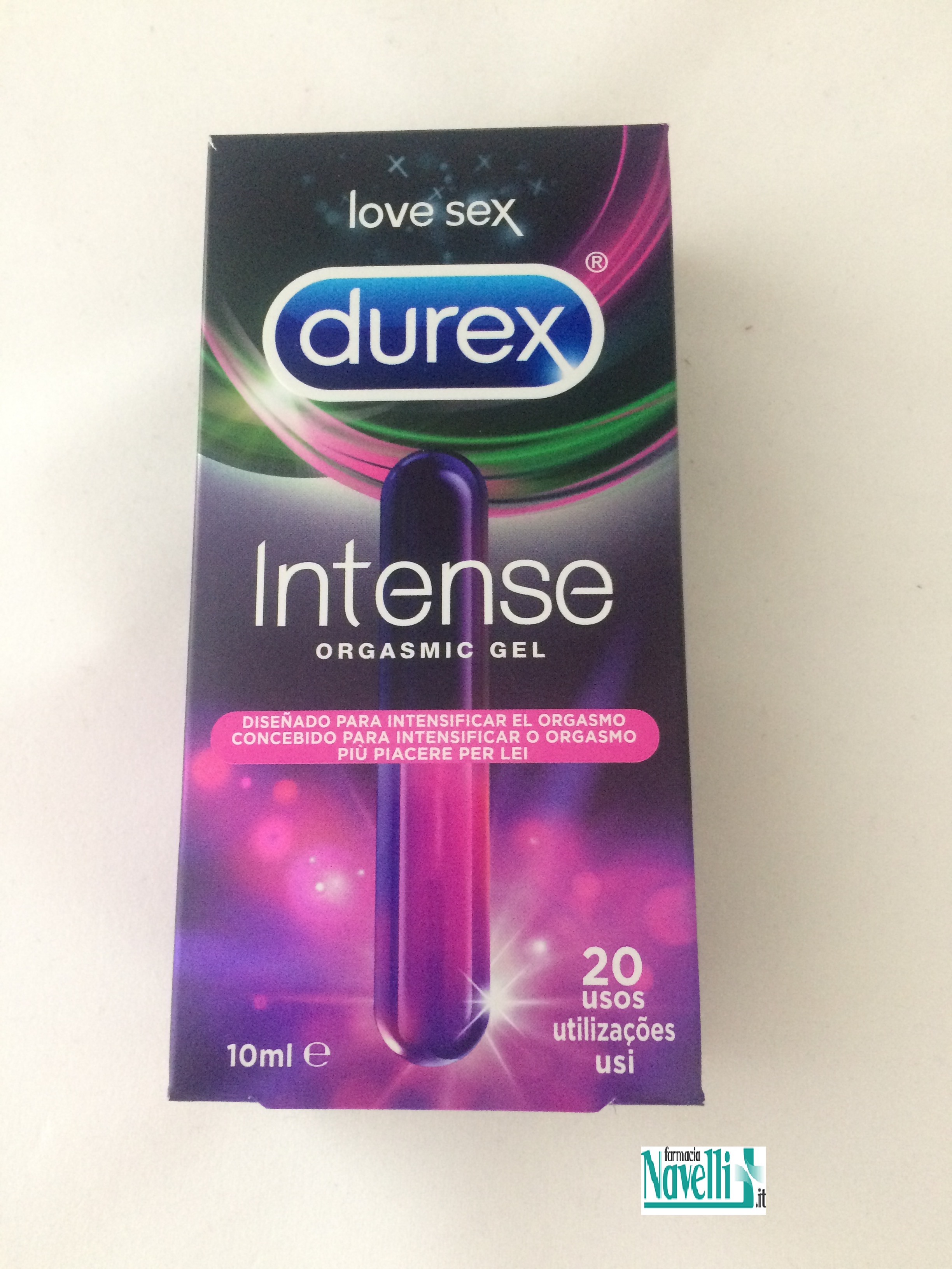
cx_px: 476
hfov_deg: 48.2
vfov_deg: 61.7
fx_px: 1063
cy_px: 634
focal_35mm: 29
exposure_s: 1/33
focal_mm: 4.15
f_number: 2.2
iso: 320
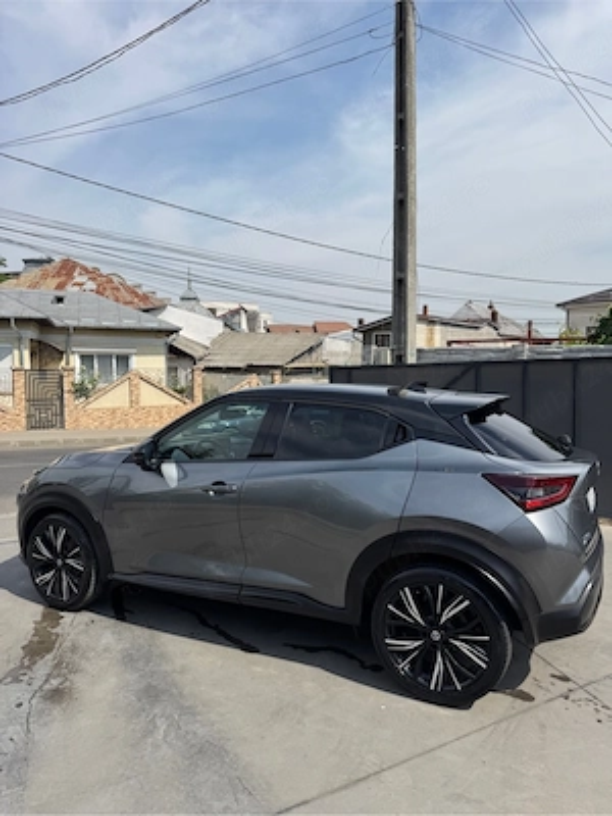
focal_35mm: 24
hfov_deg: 56.8
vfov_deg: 71.6
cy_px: 408
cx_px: 306
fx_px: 566
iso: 80
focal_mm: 6.76
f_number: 1.78
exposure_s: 1/6410
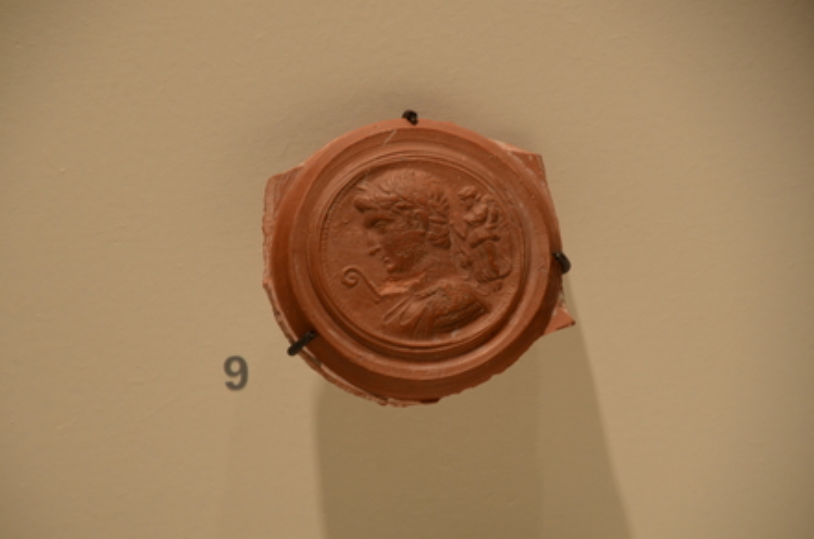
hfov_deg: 4.6
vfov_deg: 3.0
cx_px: 407
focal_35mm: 450
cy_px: 270
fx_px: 10149
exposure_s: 1/30
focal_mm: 300
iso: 250
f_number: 6.3
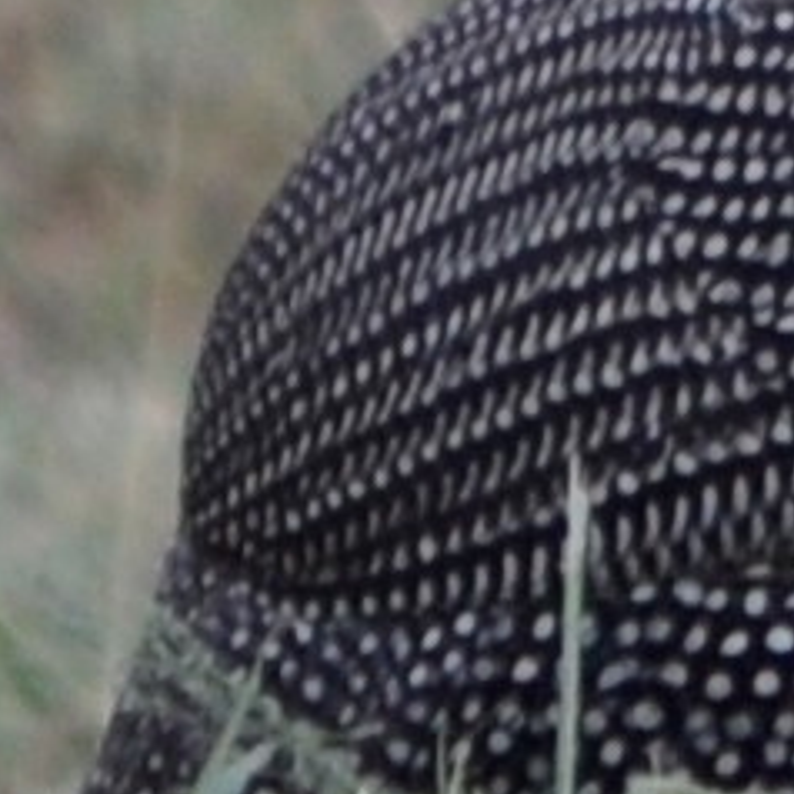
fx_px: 53225
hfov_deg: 0.9
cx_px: 1129
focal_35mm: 2051
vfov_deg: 0.9
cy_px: 37
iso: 400
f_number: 5.6
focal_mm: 200
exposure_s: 1/400
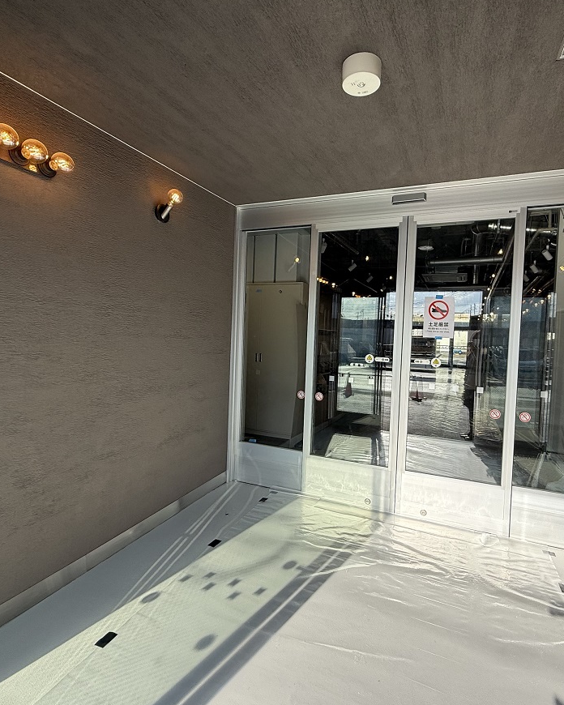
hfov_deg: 70.7
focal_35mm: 19
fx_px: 396
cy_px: 349
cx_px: 303
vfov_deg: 83.3
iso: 64
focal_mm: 2.22
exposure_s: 1/607
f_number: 2.2
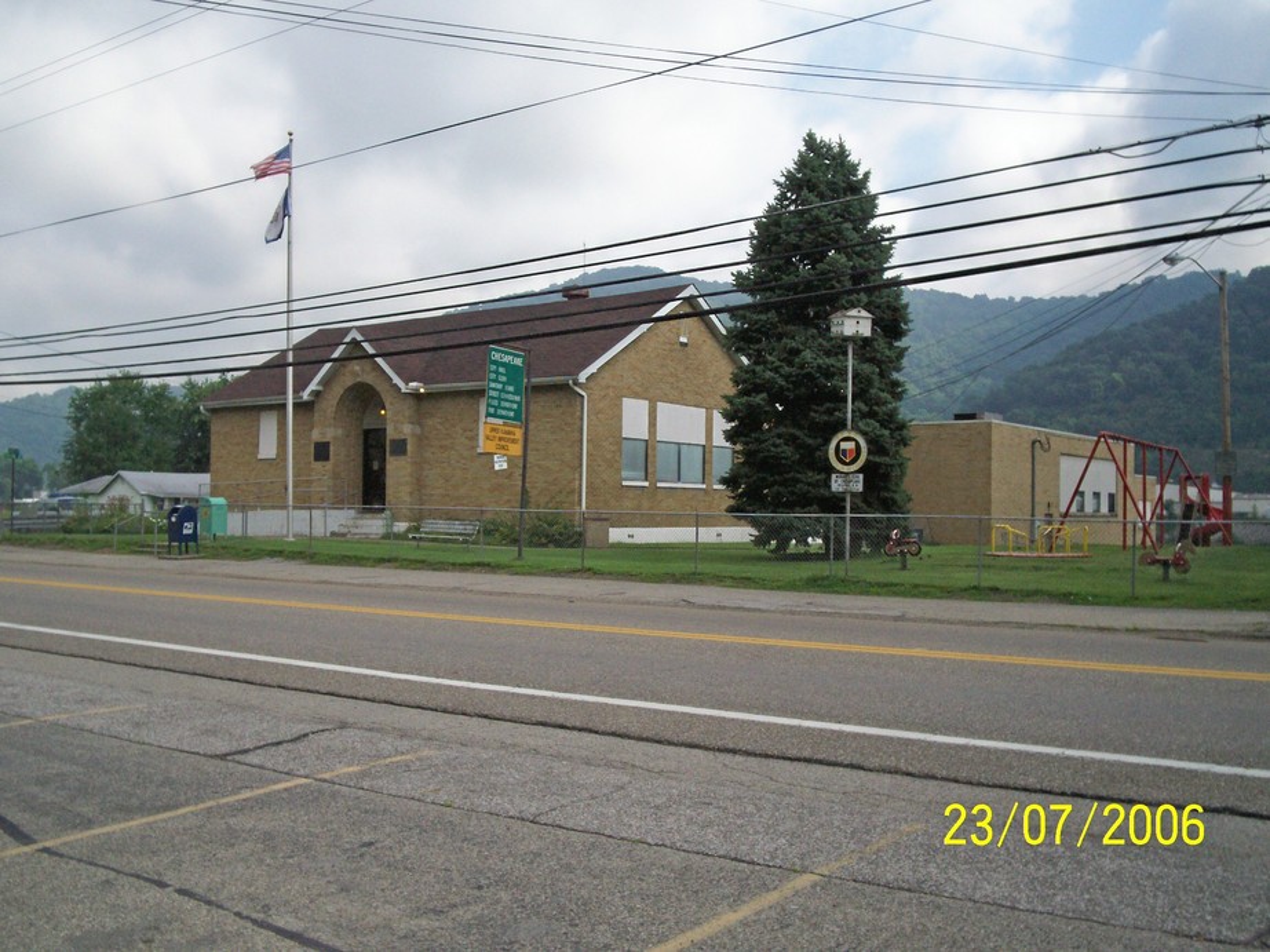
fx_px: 1320
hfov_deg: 51.4
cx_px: 635
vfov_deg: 39.6
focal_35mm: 36
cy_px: 476
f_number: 4.5
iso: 100
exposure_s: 1/657
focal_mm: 5.9
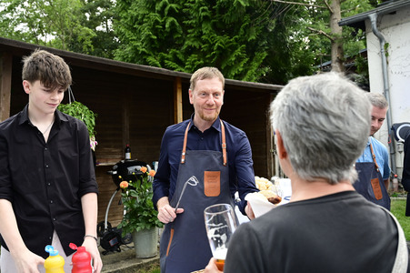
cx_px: 205
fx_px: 347
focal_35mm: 30
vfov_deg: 42.9
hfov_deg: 61.1
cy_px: 136
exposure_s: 1/400
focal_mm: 30.5
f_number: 5
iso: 1000
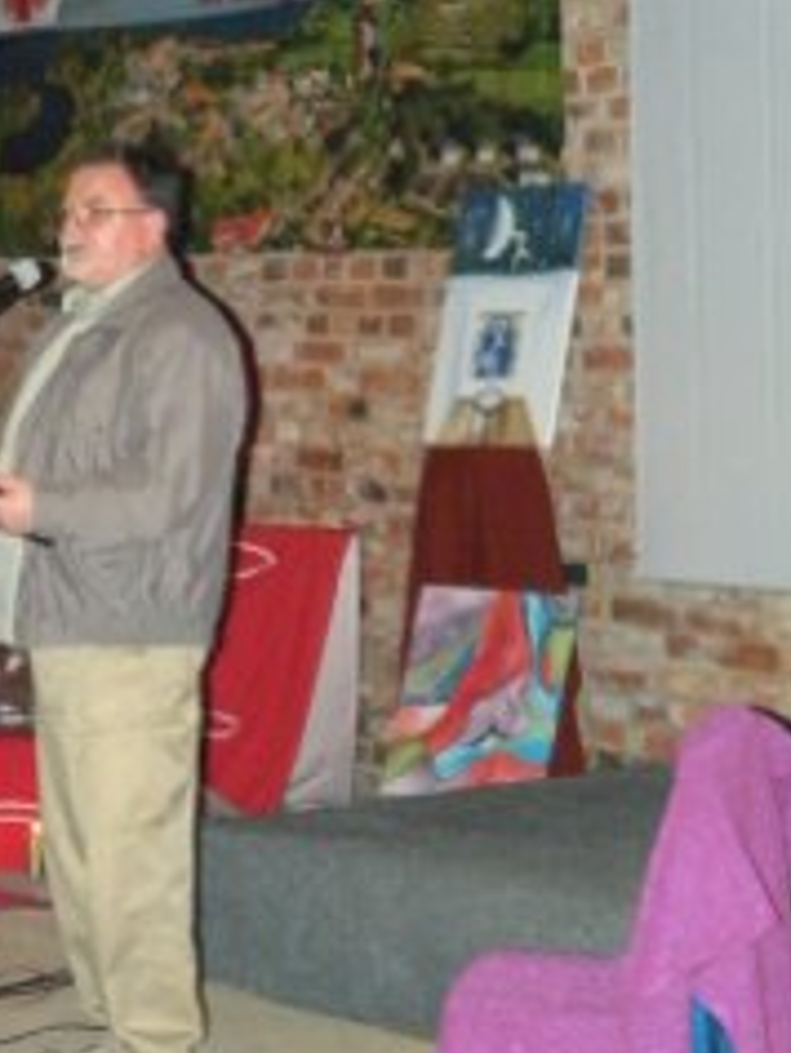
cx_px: 80
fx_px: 3227
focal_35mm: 106
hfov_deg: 13.8
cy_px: 280
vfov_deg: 18.4
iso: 800
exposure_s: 1/60
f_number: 3.5
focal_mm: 9.8
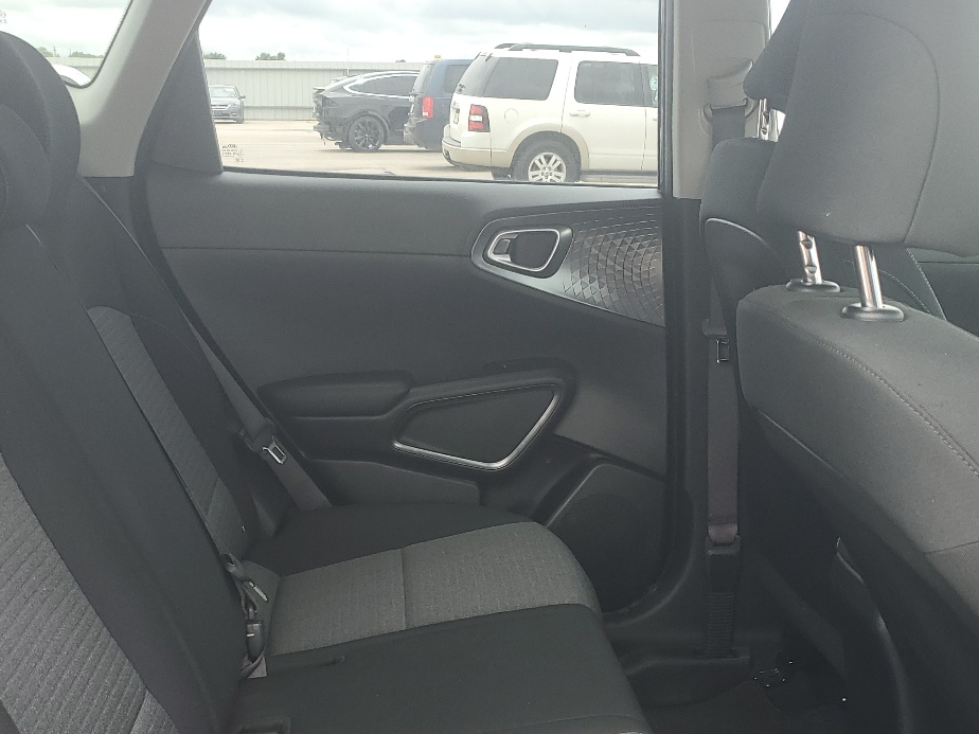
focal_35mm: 45
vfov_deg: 31.5
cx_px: 447
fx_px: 1273
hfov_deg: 42.0
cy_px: 569
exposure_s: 1/233
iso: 50
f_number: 1.5
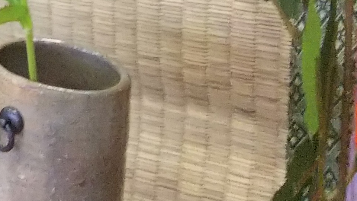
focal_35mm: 137
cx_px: -399
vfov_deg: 8.1
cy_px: -307
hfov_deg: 13.1
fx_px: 1297
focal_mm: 3.4
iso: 320
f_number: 1.94
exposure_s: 1/24
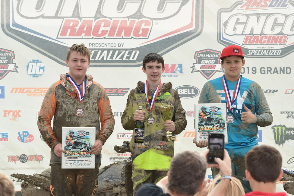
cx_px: 147
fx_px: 1776
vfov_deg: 6.3
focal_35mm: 218
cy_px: 98
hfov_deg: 9.5
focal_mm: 145
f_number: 7.1
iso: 640
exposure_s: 1/400
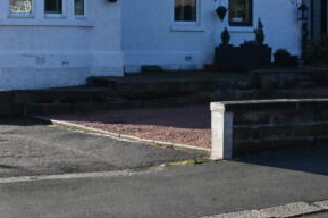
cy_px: 34
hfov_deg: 21.8
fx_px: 846
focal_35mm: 93
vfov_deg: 14.6
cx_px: 94
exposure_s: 1/800
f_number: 22
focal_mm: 41
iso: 2500
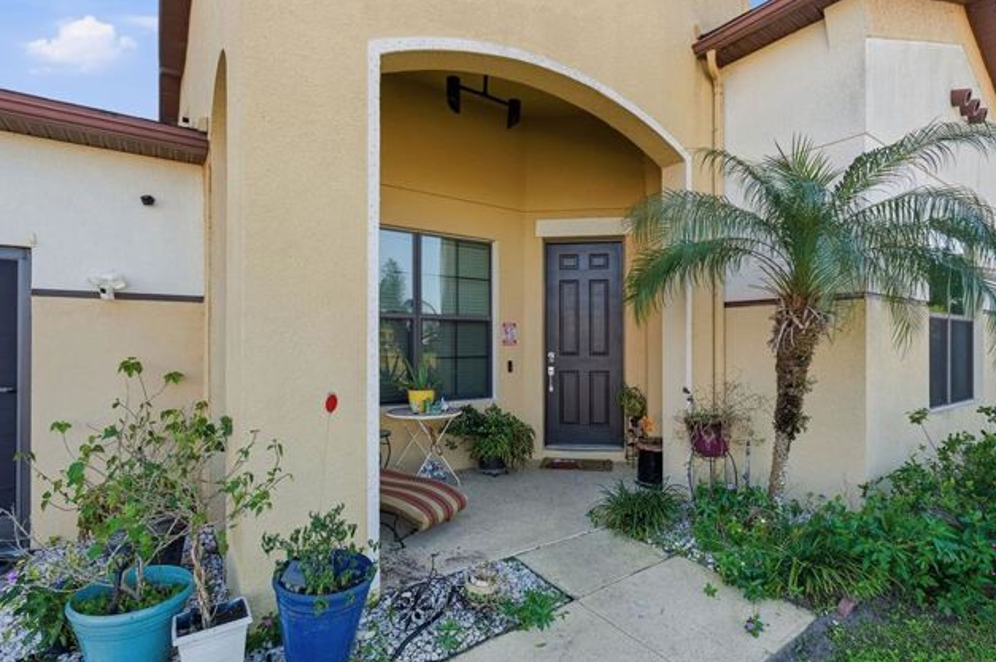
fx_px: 498
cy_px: 323
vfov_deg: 67.3
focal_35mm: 18
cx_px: 535
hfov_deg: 89.9
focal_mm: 16
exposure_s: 1/160
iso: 125
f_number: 9
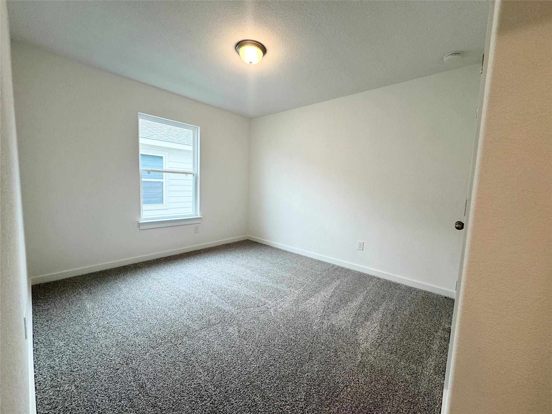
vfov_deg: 85.7
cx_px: 276
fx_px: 223
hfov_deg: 102.1
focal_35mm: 14
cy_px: 207
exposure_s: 1/120
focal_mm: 2.22
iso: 125
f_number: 2.2
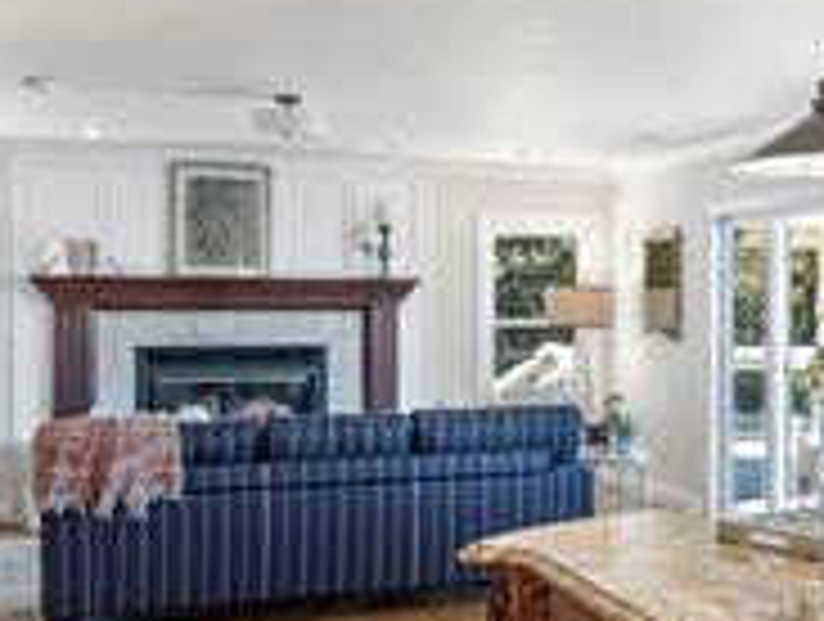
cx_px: 847
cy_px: 315
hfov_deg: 31.0
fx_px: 1360
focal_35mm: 57
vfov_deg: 25.7
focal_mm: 17
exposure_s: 1/4
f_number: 8
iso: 400
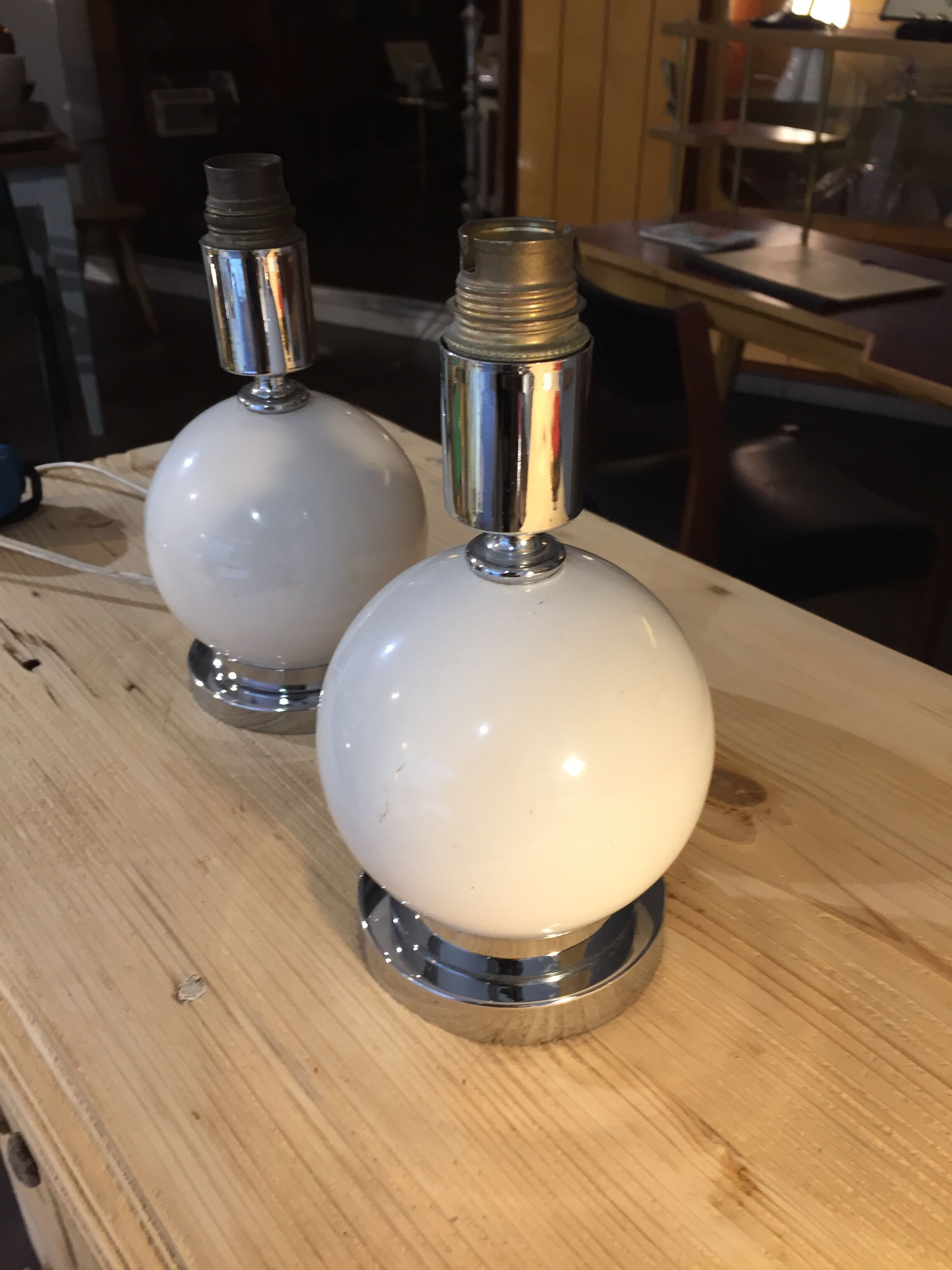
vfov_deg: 61.7
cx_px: 476
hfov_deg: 48.2
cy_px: 635
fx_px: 1063
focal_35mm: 29
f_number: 2.2
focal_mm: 4.15
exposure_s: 1/33
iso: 80
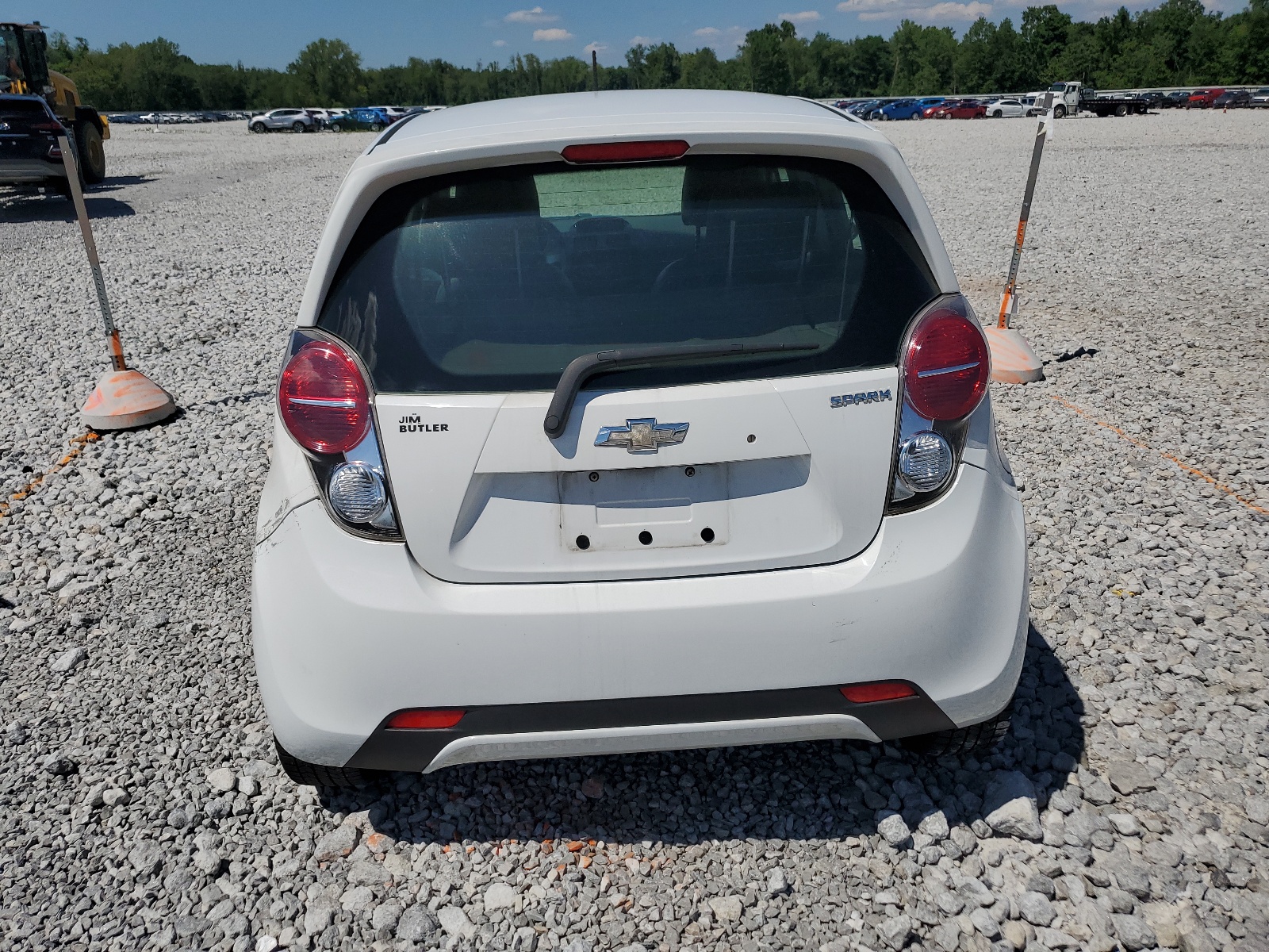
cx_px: 634
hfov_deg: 67.3
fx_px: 953
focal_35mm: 26
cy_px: 476
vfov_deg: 53.1
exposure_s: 1/10000
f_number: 1.5
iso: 51
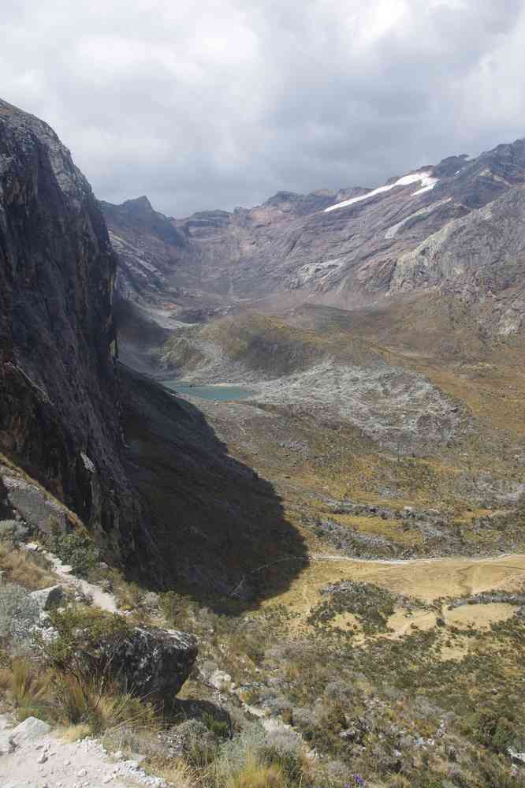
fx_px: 689
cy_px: 394
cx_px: 262
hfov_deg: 41.7
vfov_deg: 59.5
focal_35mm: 32
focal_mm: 21
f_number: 11
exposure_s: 1/80
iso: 200
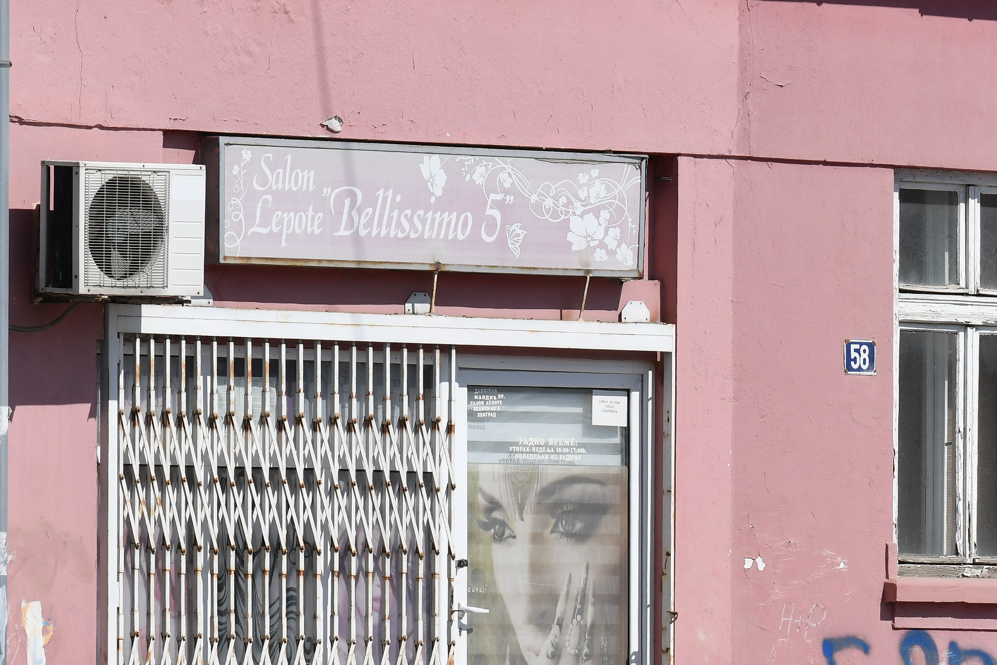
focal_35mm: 514
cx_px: 1241
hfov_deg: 4.0
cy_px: 691
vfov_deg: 2.7
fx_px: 14234
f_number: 8
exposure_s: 1/1250
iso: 250
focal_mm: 200
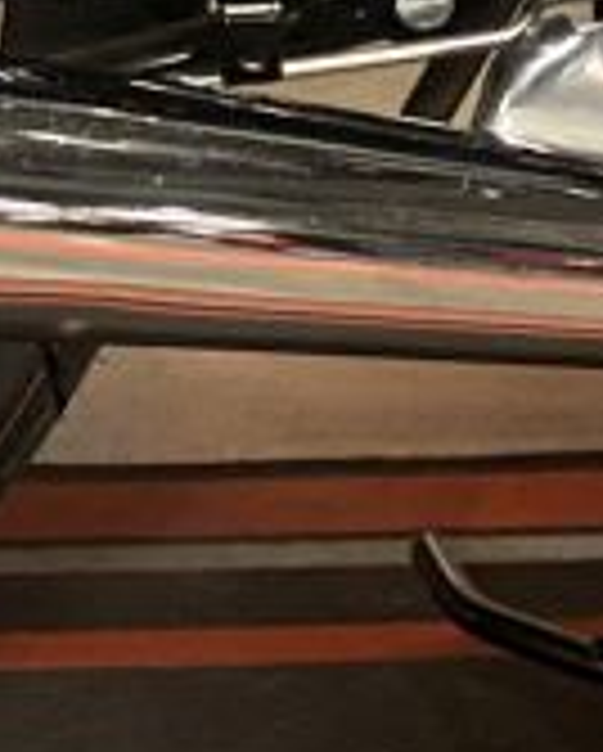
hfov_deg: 8.9
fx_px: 3585
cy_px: -498
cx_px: -724
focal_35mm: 161
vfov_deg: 11.3
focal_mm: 4.25
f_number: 1.8
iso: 400
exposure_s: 1/50
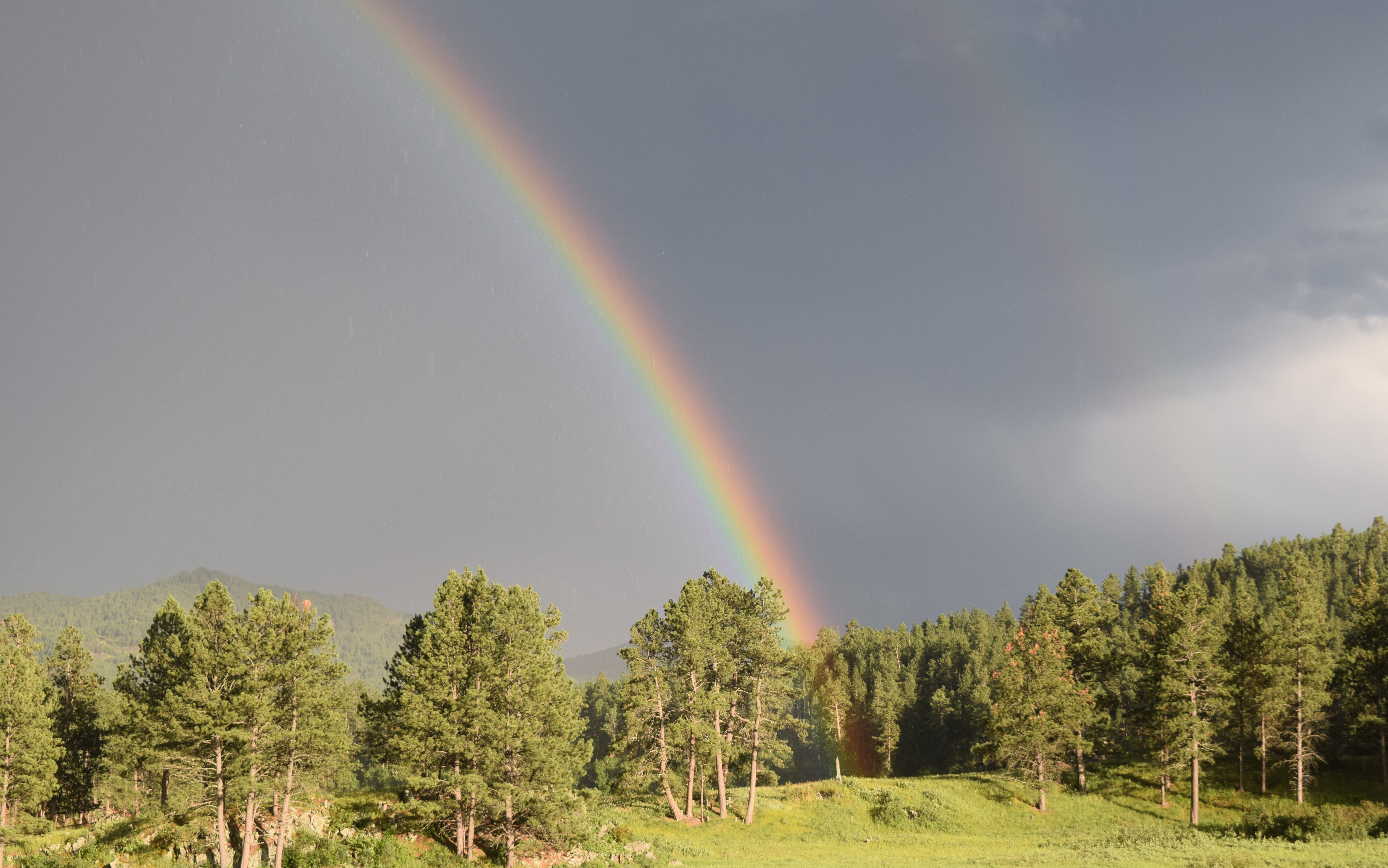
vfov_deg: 21.0
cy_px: 467
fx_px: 2345
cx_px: 701
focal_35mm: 62
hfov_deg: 33.0
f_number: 8
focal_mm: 40
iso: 320
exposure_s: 1/250
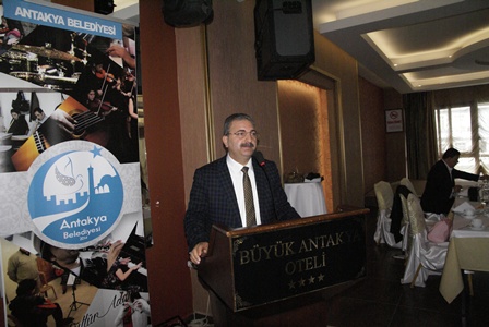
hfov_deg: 70.4
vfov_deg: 50.5
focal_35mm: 26
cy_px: 164
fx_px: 347
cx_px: 244
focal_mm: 17
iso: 1600
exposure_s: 1/60
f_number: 5.6
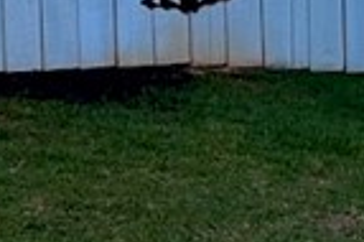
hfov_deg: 9.9
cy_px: -509
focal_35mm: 179
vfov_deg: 6.8
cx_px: -563
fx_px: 1808
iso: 80
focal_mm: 6.86
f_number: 1.78
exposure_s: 1/4762
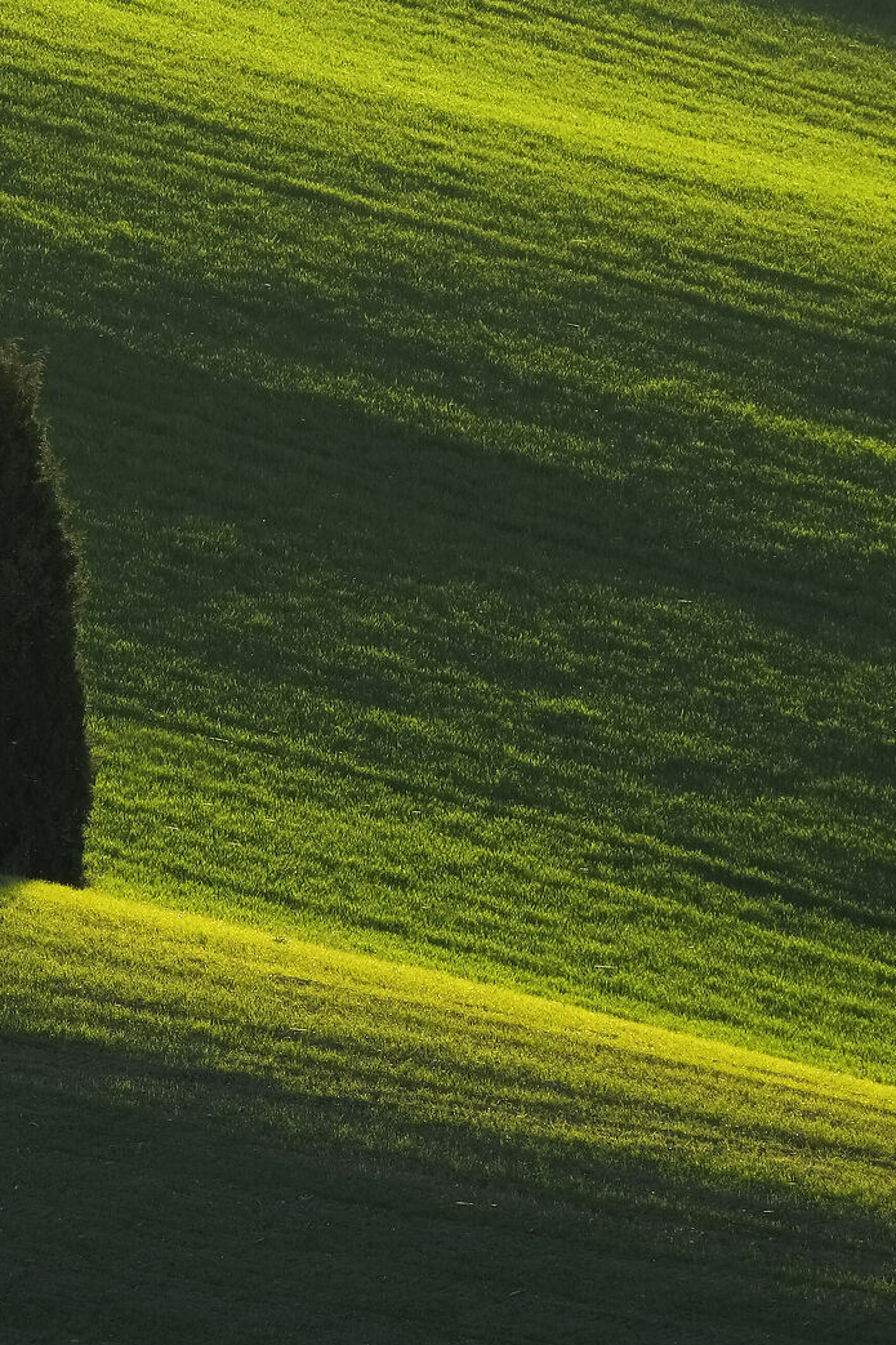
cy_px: 219
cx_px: 233
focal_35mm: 1077
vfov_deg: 1.9
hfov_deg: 1.3
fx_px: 40218
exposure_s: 1/170
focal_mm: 312
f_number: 9
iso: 200
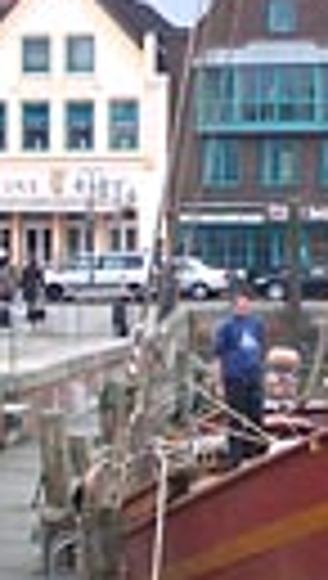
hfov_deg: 6.5
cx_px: 368
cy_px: 290
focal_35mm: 188
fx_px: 2894
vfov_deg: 11.4
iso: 64
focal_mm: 9.8
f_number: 3.1
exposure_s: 1/320
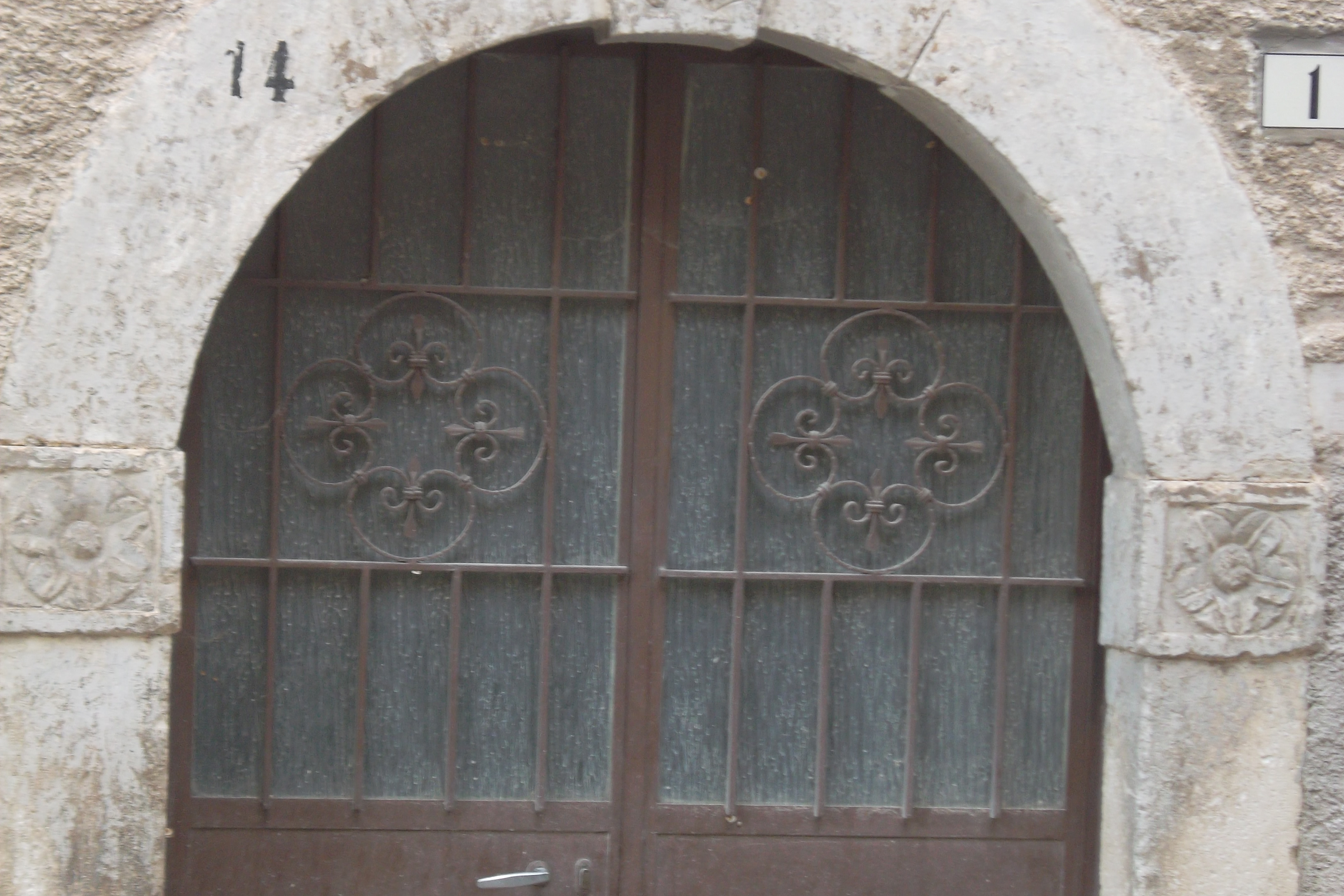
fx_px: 3845
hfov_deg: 19.8
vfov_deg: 13.3
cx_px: 672
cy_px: 582
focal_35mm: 103
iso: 84
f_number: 3.9
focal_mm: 13.2
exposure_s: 1/60
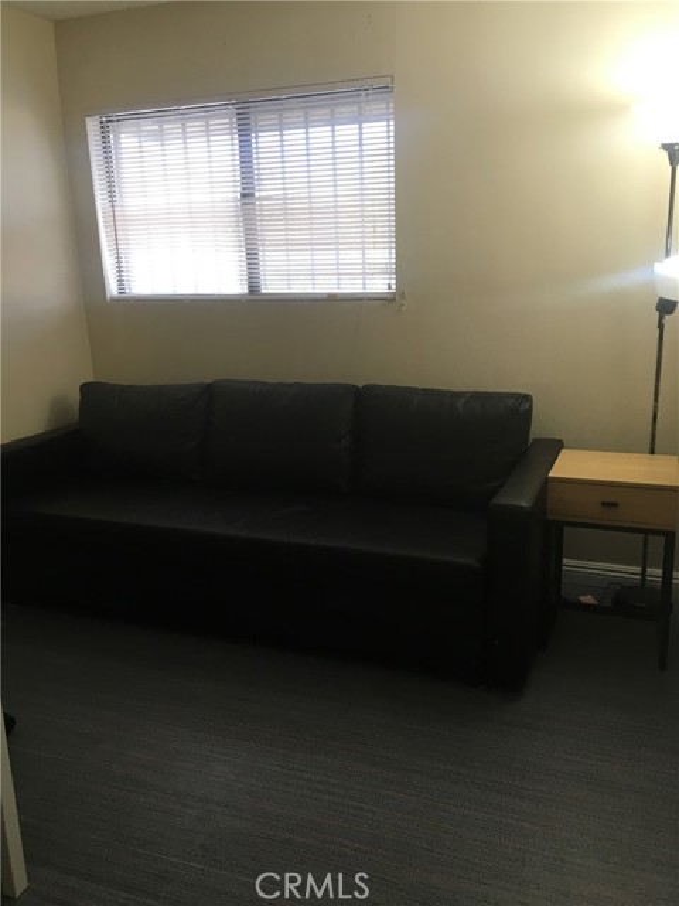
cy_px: 453
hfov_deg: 48.2
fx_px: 758
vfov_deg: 61.7
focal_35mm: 29
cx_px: 340
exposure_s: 1/30
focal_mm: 4.15
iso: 32
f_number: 2.2
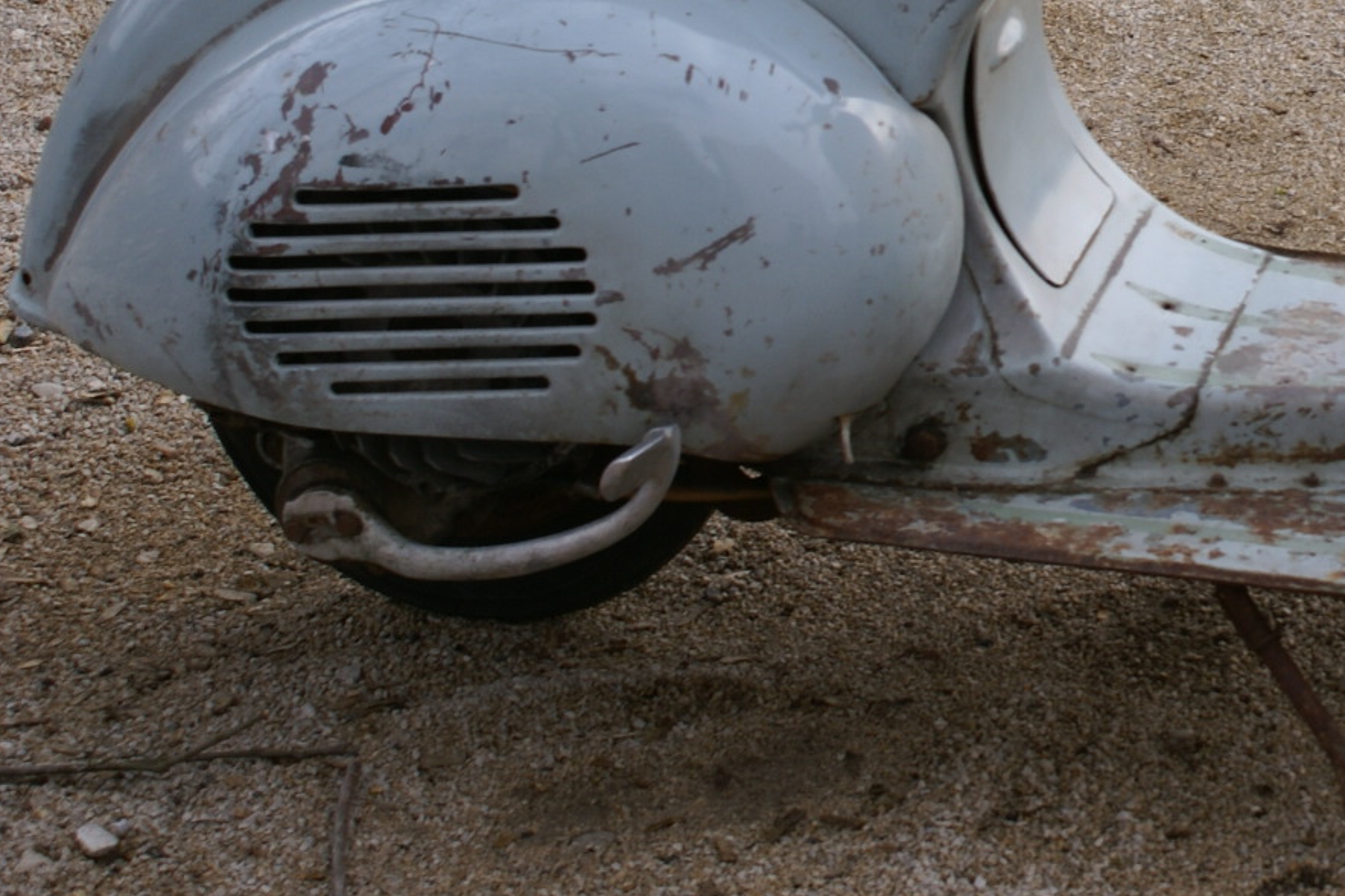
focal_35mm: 114
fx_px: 4261
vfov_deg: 11.9
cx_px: 1389
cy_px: 73
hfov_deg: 17.5
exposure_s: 1/125
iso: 100
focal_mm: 35
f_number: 7.1
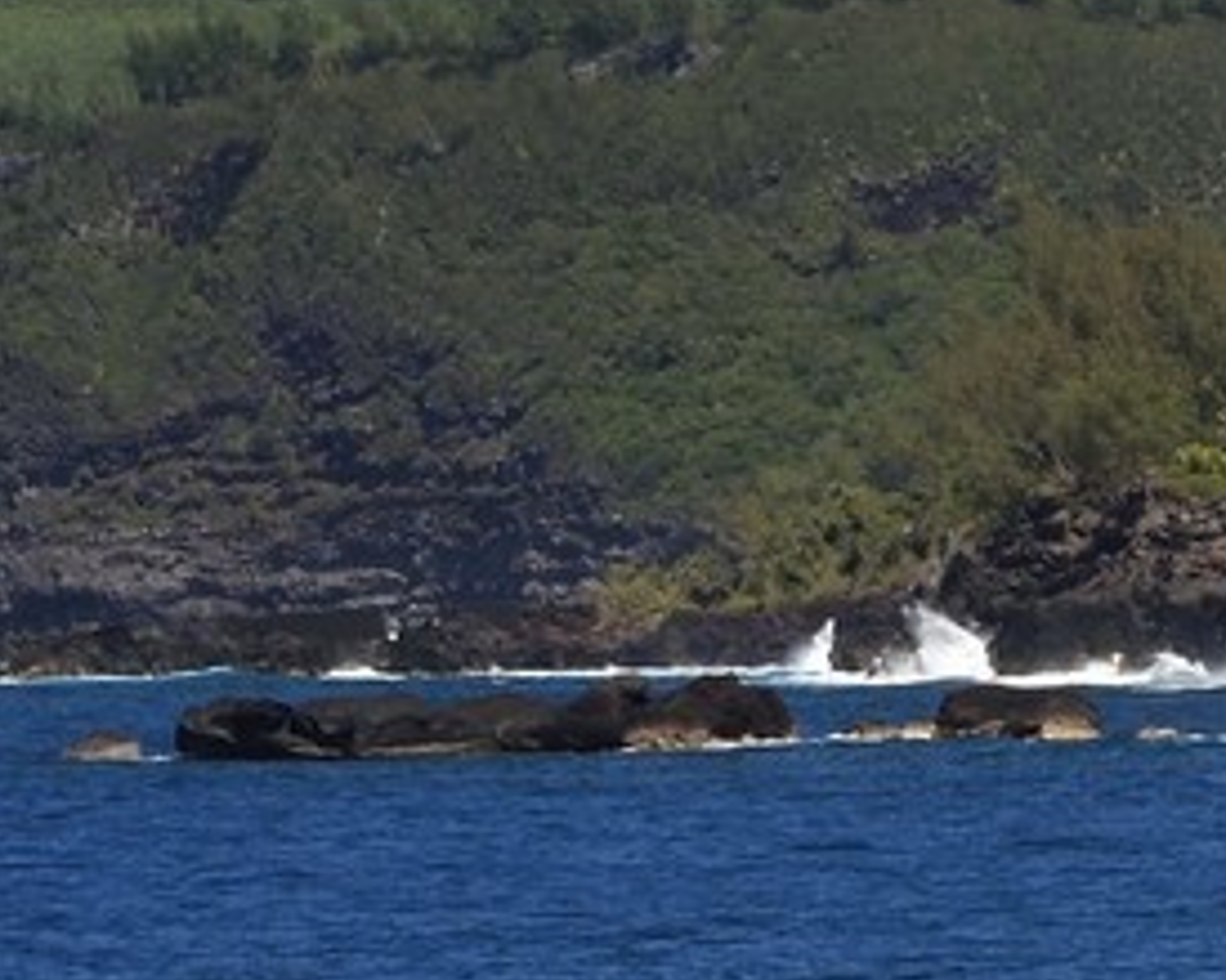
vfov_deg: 5.4
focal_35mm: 285
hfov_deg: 6.3
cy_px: 1251
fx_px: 10338
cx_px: 3360
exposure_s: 1/250
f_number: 18
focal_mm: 52
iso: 200
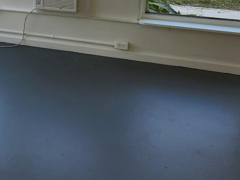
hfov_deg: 32.5
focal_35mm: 55
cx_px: 8
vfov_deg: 25.7
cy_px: 18
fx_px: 381
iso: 32
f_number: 1.8
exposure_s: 1/180
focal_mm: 5.4
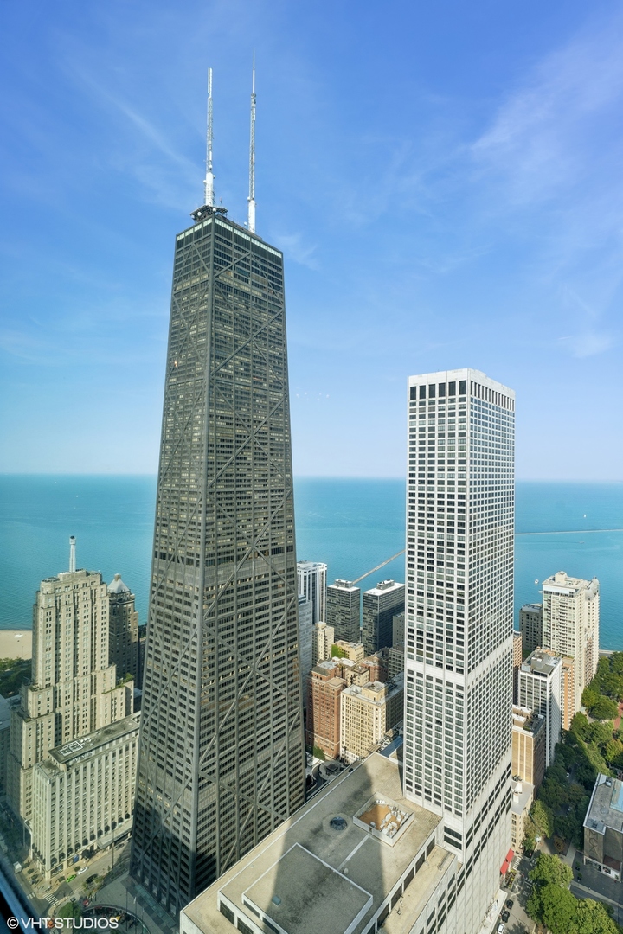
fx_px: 441
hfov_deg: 70.4
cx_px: 312
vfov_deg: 93.3
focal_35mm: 17
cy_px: 467
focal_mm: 17
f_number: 8
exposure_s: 1/400
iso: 320
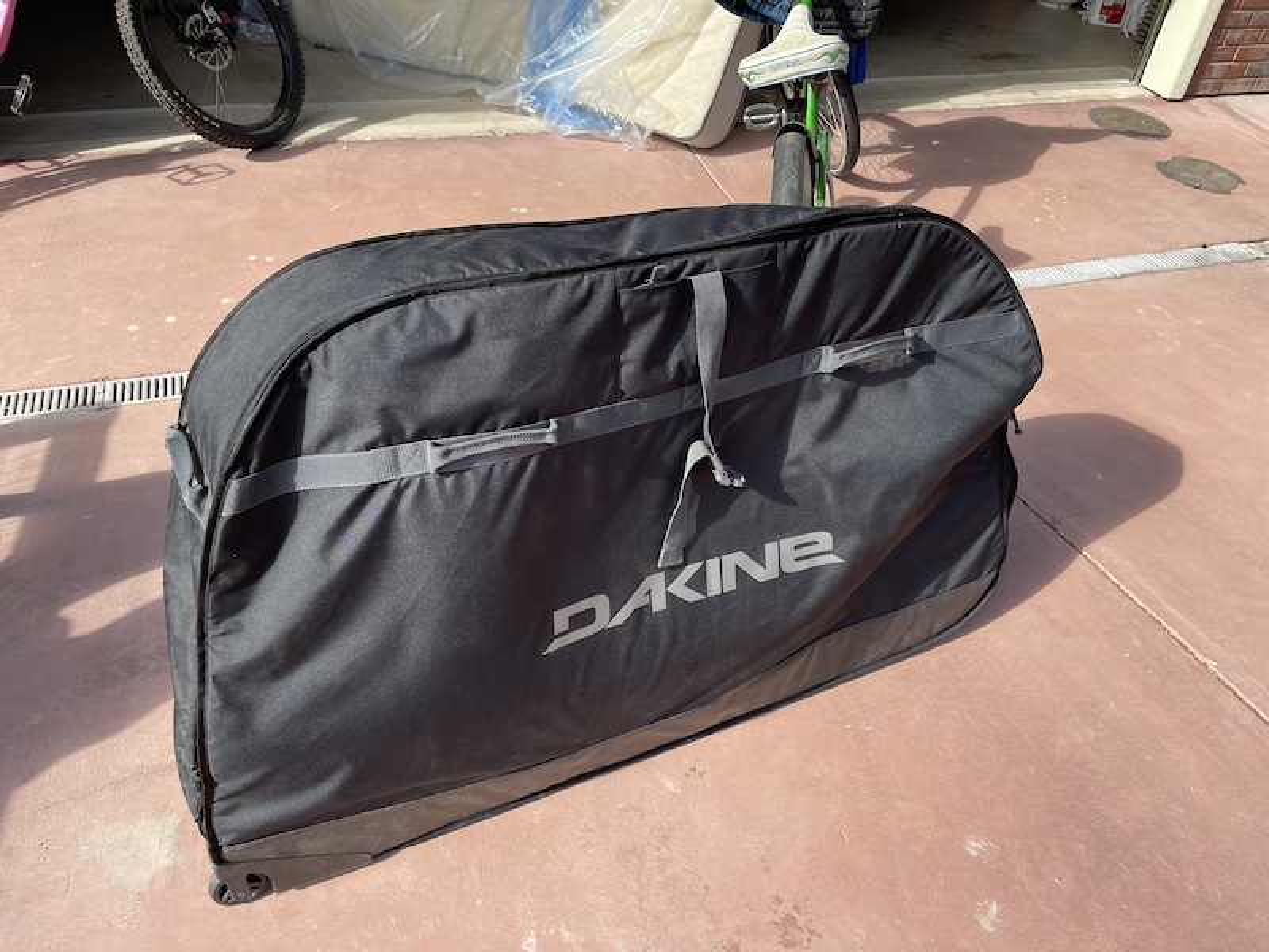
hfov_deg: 67.3
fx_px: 953
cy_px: 476
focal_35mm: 26
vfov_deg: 53.1
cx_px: 634
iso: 32
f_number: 1.6
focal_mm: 5.1
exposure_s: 1/1420
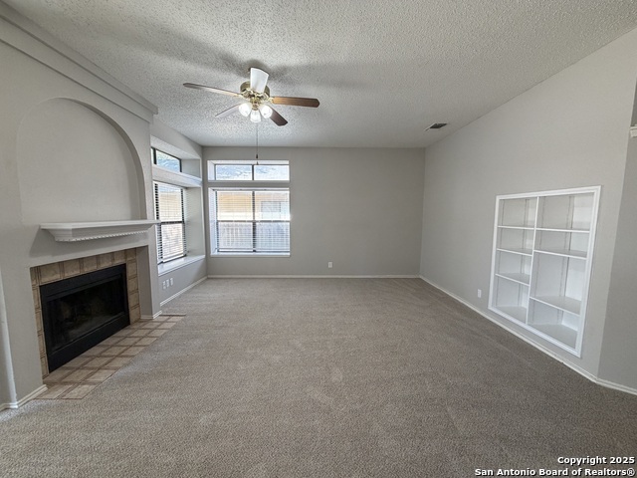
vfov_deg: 85.7
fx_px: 258
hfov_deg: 102.1
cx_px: 318
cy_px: 239
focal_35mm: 14
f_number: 2.2
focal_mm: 2.22
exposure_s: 1/120
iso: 250
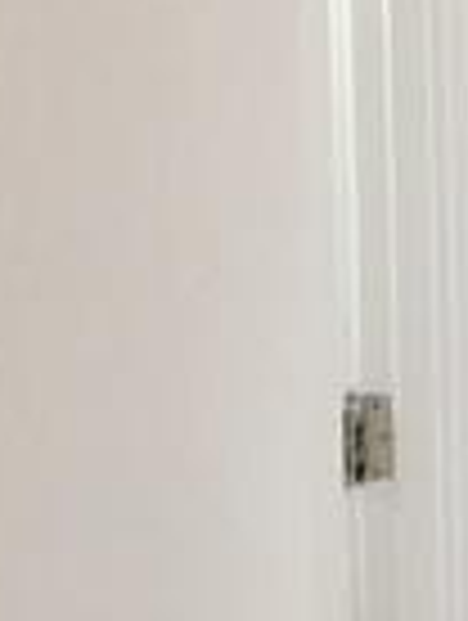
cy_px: -166
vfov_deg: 11.9
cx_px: 940
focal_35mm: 161
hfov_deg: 8.7
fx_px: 2893
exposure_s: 1/30
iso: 32
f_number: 2.2
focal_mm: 4.15
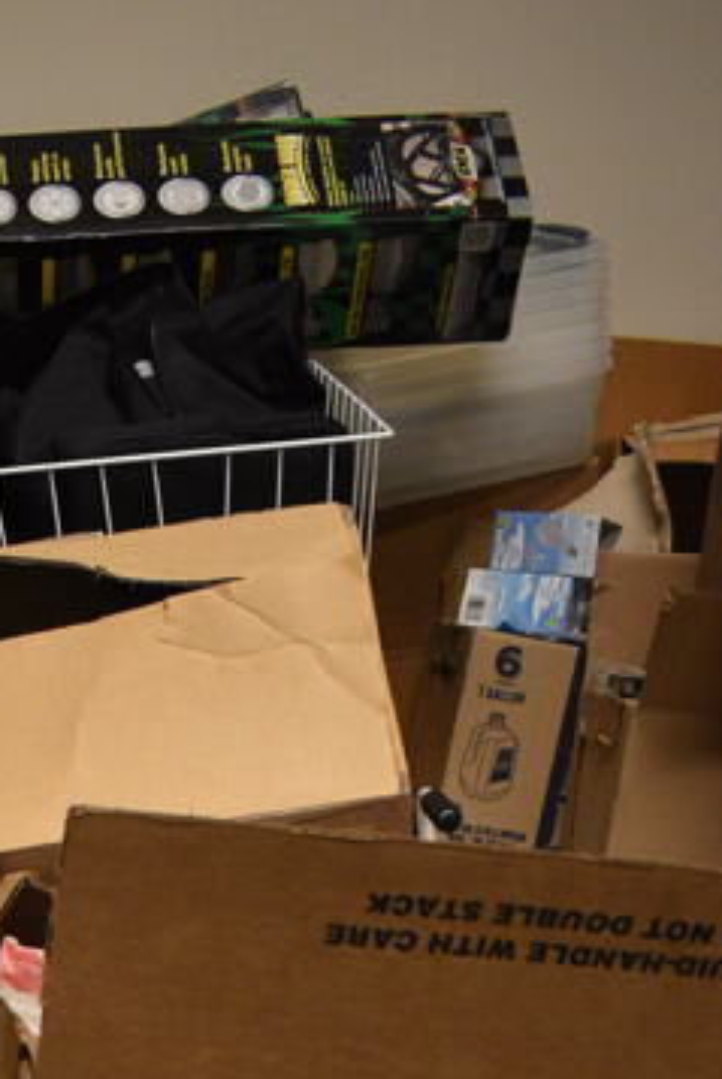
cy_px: 1377
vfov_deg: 25.4
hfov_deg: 18.9
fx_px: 2070
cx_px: -100
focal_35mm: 69
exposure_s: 1/125
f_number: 3.5
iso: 1600
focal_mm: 18
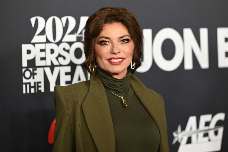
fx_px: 854
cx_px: 114
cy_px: 76
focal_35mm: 135
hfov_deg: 15.2
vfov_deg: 10.1
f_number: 3.2
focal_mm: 135
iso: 3200
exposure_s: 1/500
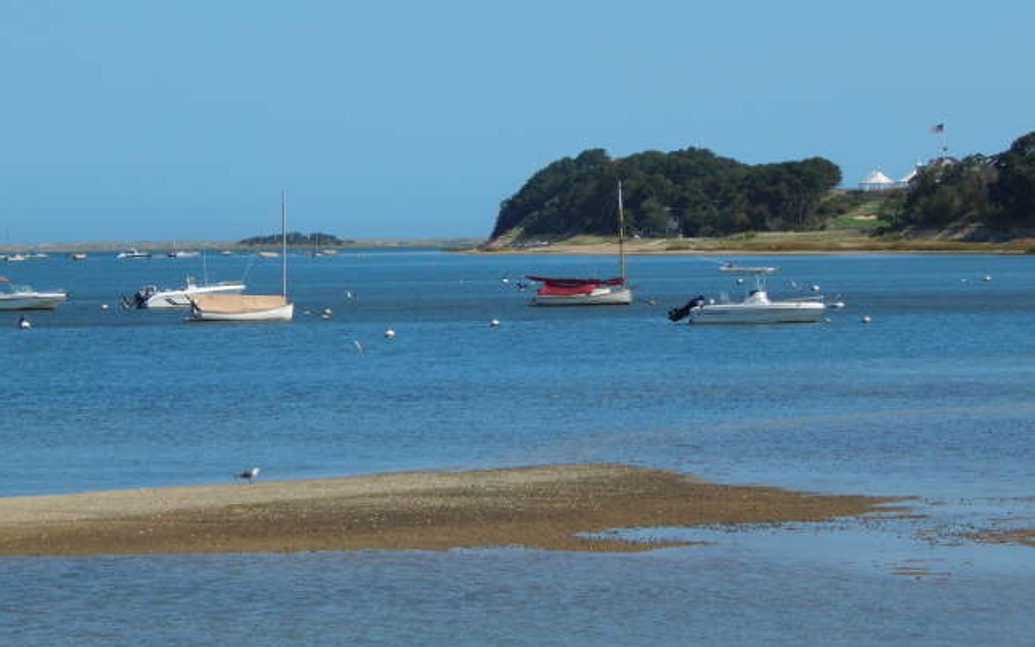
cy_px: 337
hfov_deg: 12.1
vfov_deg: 7.6
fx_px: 4879
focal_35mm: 173
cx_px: 520
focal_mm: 28.7
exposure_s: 1/1000
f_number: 5.1
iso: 125
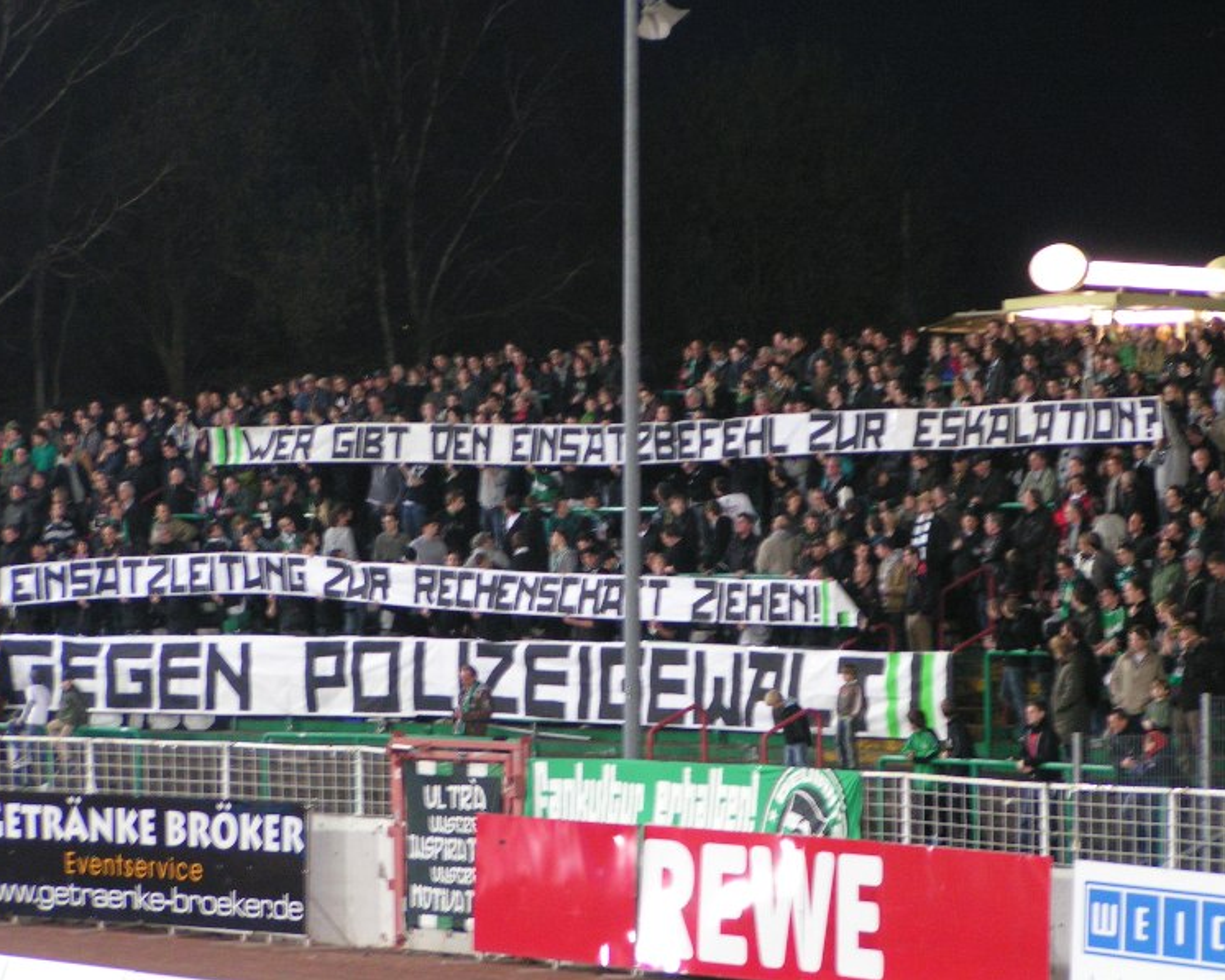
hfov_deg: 12.3
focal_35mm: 157
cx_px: 611
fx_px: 5693
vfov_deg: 9.8
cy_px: 491
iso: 200
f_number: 3.5
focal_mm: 22.9
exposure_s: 1/10
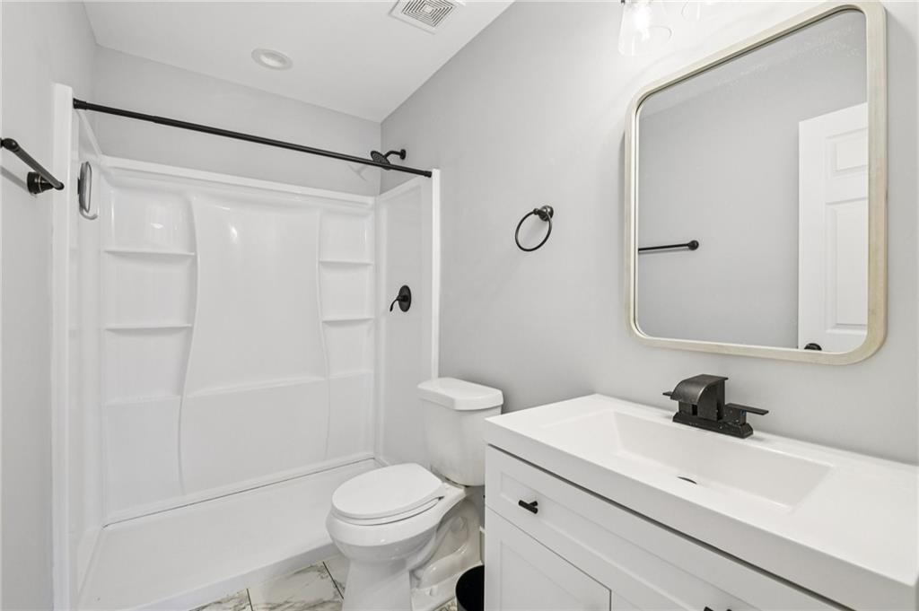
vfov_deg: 77.2
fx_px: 383
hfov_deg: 100.4
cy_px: 306
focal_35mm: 15
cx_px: 460
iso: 800
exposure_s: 1/25
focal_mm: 15
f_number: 8
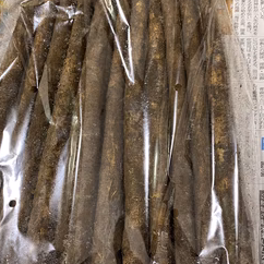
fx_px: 328
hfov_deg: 43.8
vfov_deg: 43.8
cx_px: 123
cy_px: 145
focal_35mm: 38
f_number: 1.8
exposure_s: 1/50
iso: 250
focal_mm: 4.25
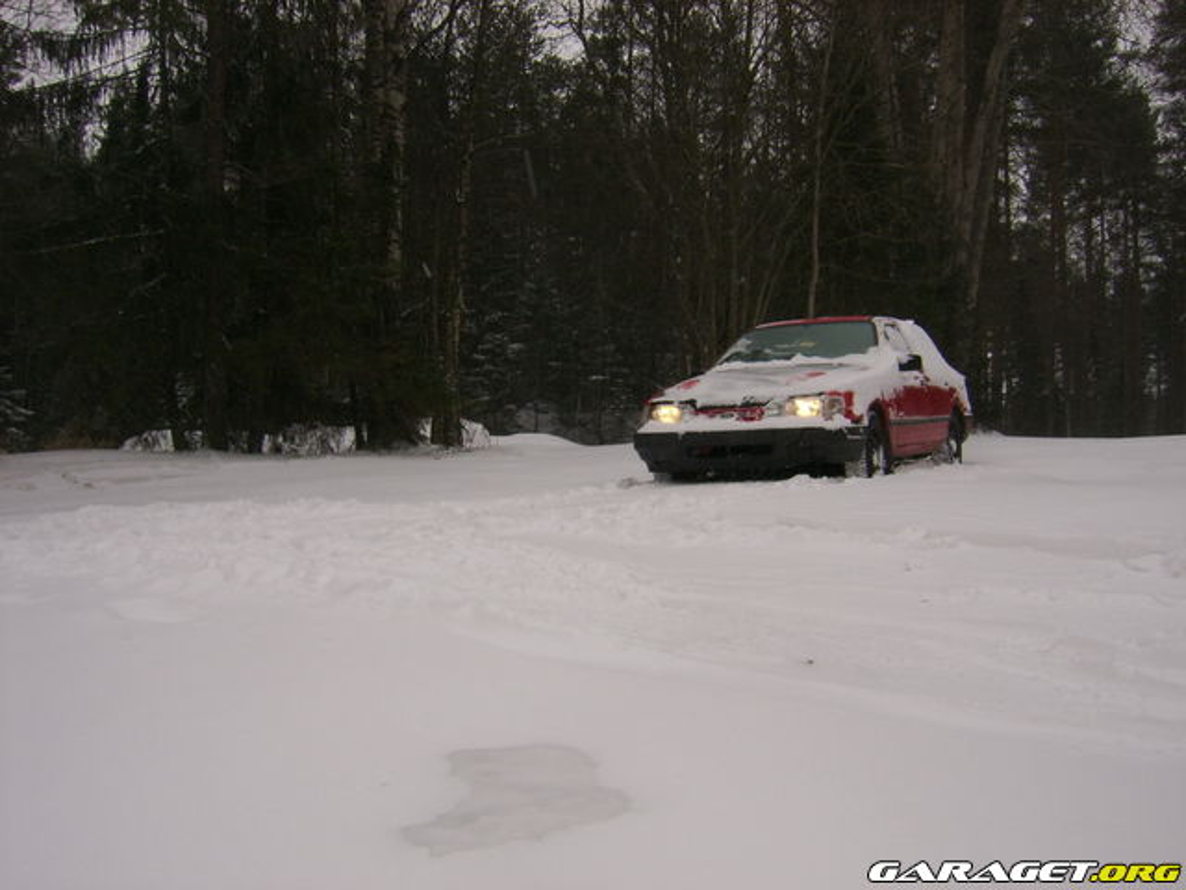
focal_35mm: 35
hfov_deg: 52.6
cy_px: 445
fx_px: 1199
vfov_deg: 40.7
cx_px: 593
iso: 50
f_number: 5.8
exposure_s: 1/176
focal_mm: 5.95
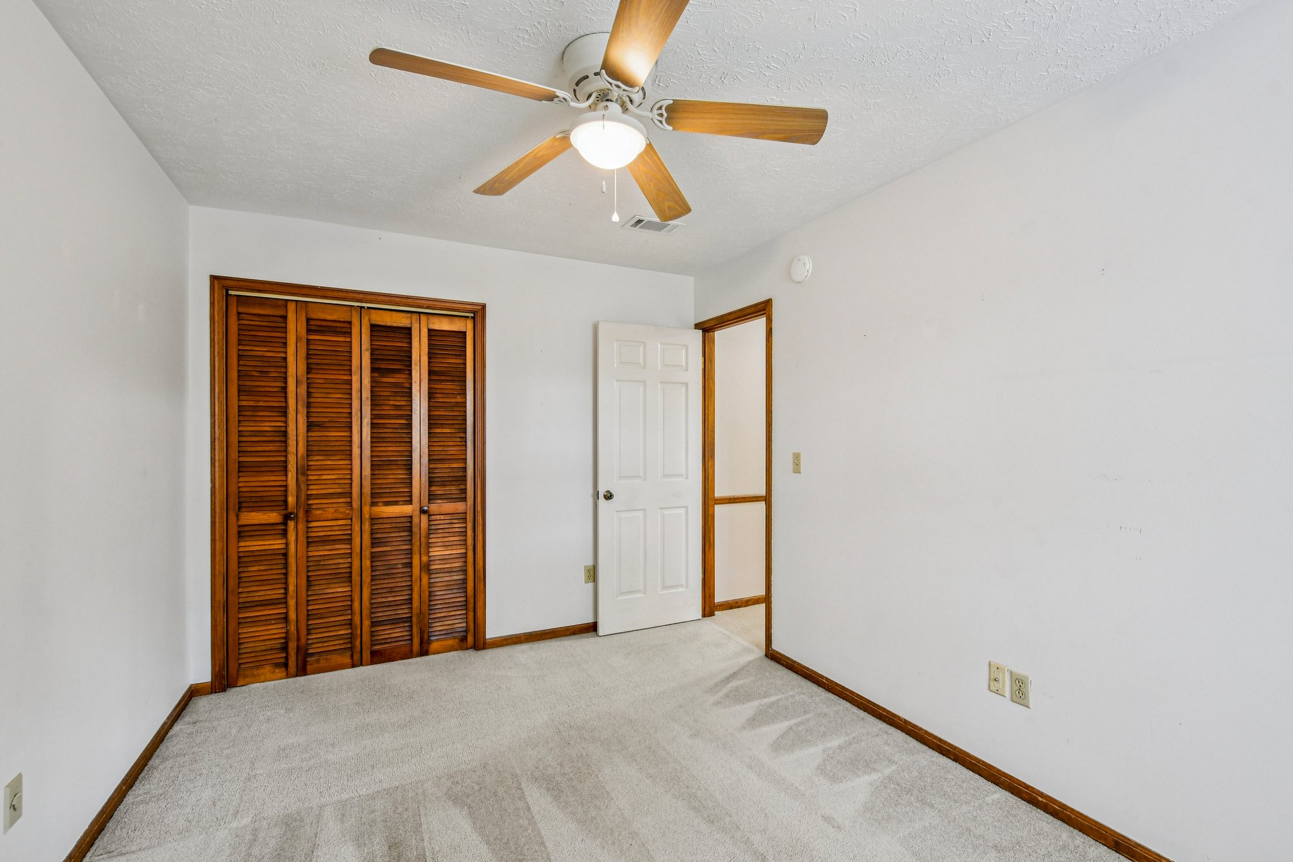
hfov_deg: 100.4
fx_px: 539
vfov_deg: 77.3
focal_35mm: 15
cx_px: 646
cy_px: 431
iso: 400
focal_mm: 10
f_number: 8
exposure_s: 1/4
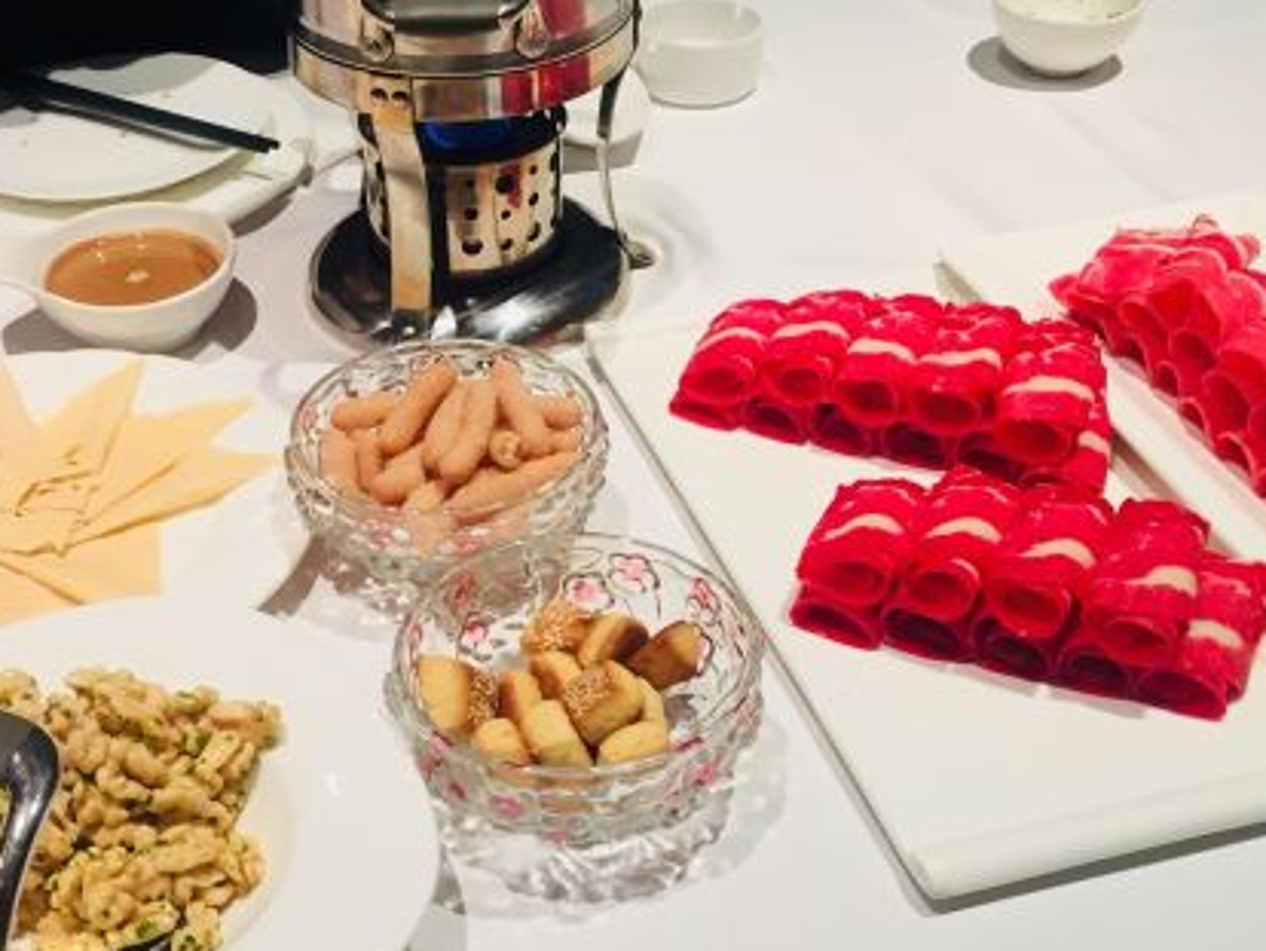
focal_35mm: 49
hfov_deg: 38.6
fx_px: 1793
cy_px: 595
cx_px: 462
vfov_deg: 29.6
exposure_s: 1/33
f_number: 2.2
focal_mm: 4.15
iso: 125
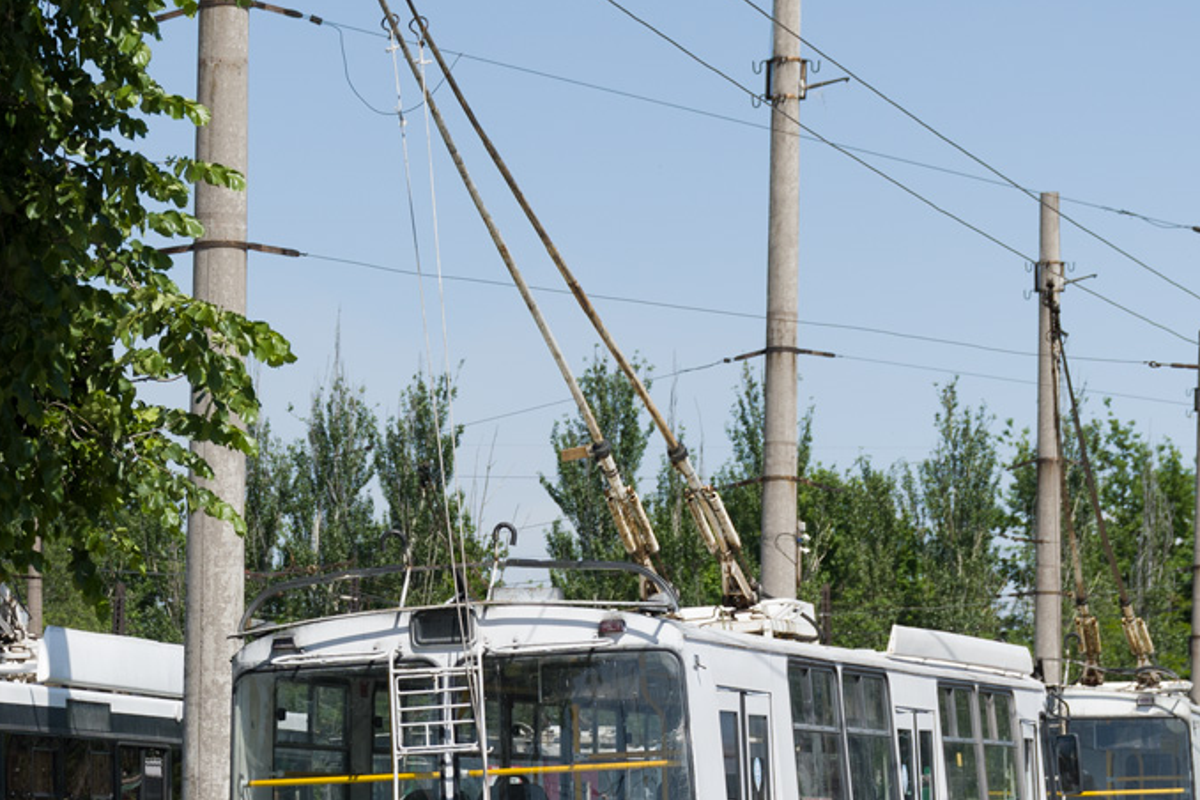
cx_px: 441
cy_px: 488
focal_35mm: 138
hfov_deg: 14.8
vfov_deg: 9.9
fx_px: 4600
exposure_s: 1/800
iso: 100
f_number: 7.1
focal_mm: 52
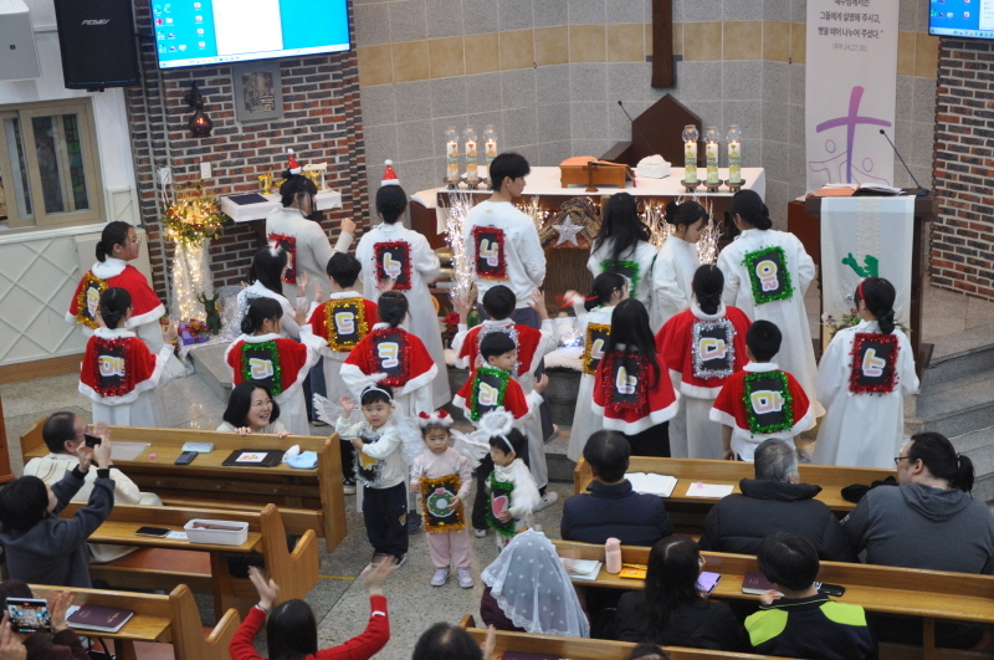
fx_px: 1654
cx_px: 497
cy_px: 330
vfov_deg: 22.6
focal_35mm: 60
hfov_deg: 33.4
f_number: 4.5
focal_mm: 40
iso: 400
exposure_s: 1/20
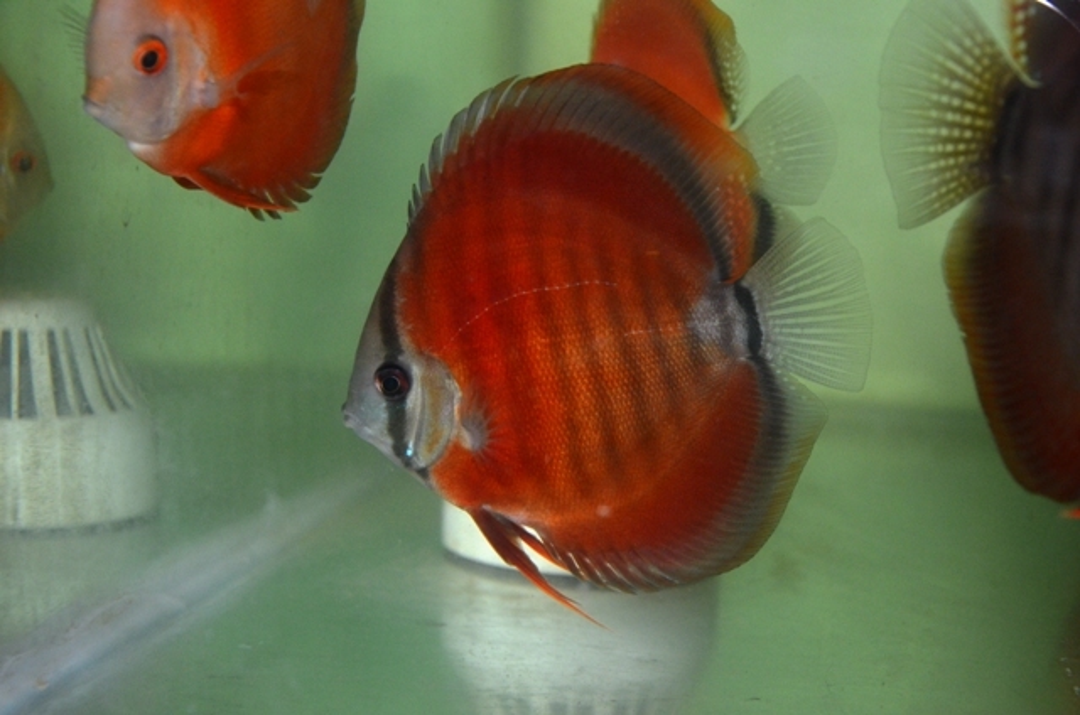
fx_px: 1707
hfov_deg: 35.1
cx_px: 540
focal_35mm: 57
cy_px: 358
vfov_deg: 23.7
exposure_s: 1/60
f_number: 4.5
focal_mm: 38
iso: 800
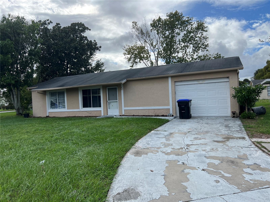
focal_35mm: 26
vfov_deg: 53.1
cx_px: 135
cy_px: 101
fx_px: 203
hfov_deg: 67.3
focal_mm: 5.7
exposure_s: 1/3257
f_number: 1.5
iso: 50
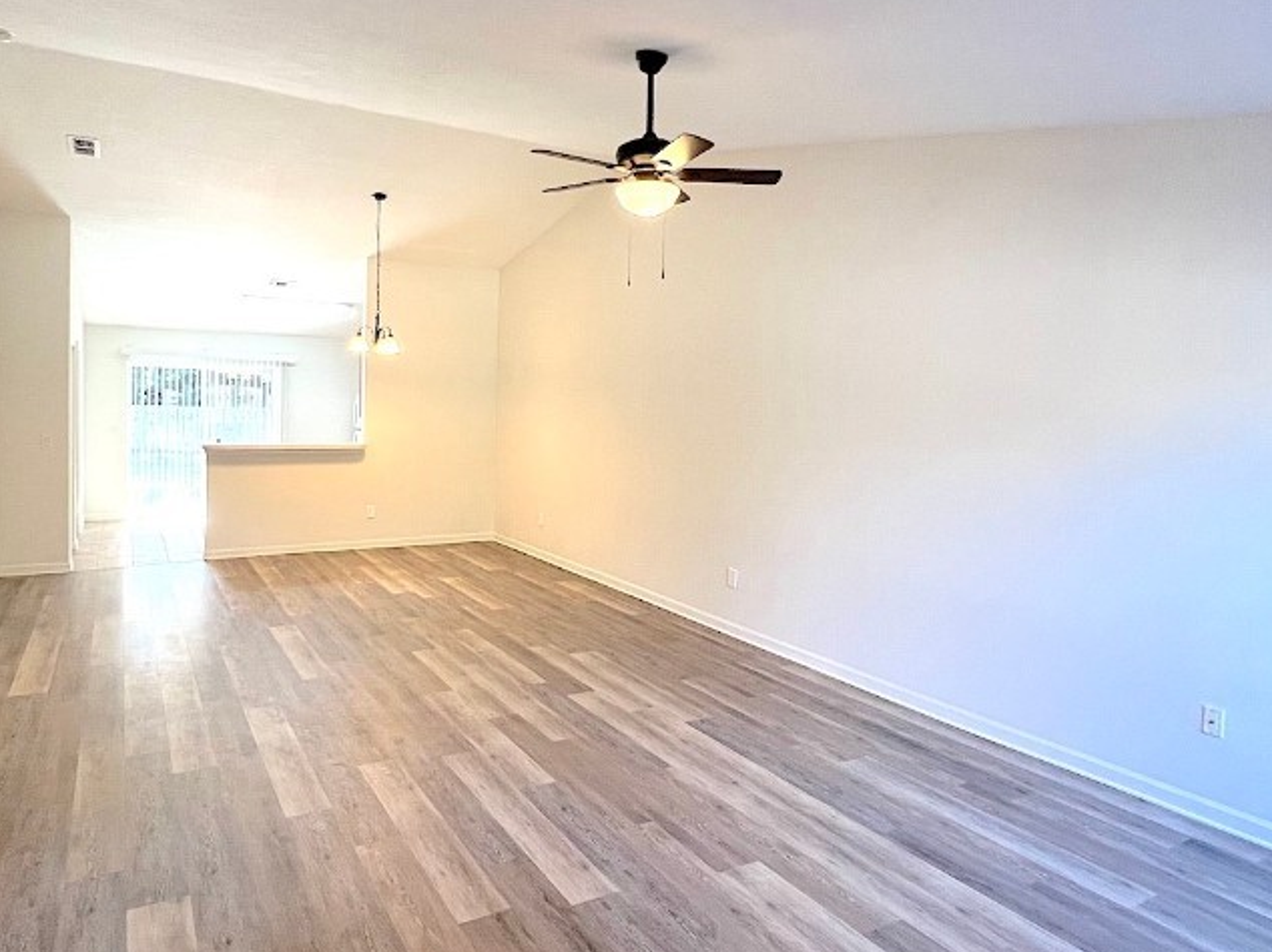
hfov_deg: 78.8
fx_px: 771
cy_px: 433
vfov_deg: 63.3
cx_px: 570
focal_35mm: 21
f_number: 1.8
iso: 200
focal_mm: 1.57
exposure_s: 1/120
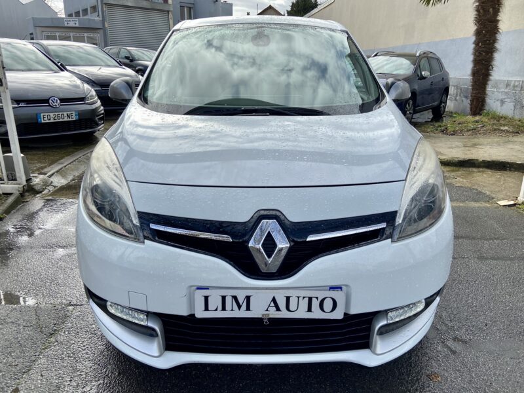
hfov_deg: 67.3
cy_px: 196
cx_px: 262
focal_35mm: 26
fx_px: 394
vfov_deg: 53.1
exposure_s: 1/719
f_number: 1.8
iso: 32
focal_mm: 4.25
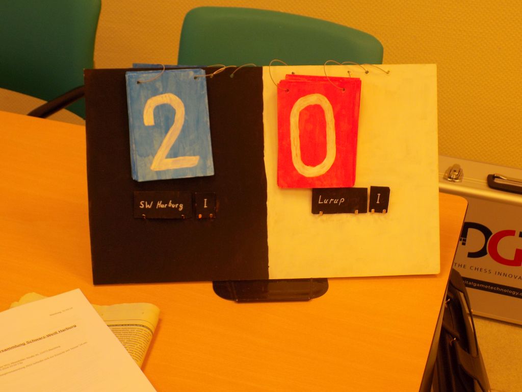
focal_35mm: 59
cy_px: 196
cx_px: 261
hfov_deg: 32.7
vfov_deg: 24.8
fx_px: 890
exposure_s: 1/30
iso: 100
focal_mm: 10.5
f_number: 4
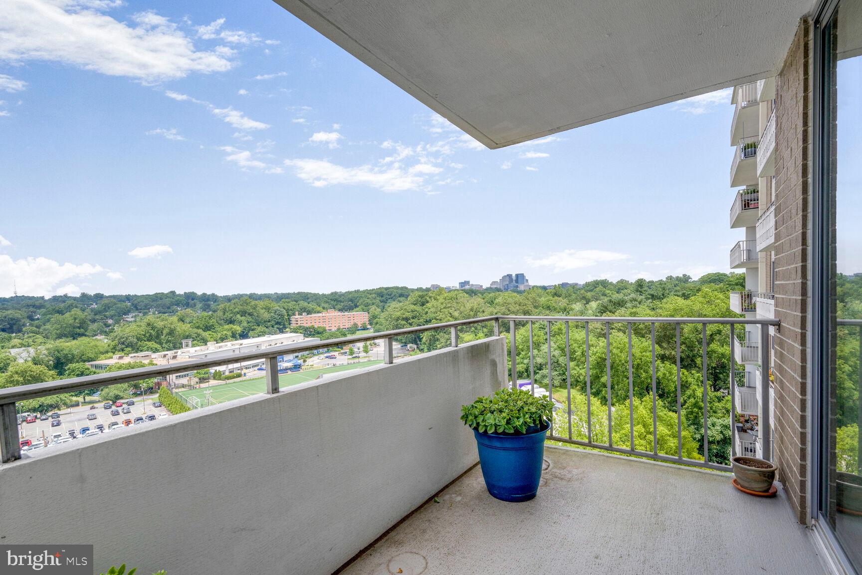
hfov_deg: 96.7
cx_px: 431
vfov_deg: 73.7
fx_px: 383
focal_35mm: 16
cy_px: 288
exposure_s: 1/640
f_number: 8
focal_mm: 16
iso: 200
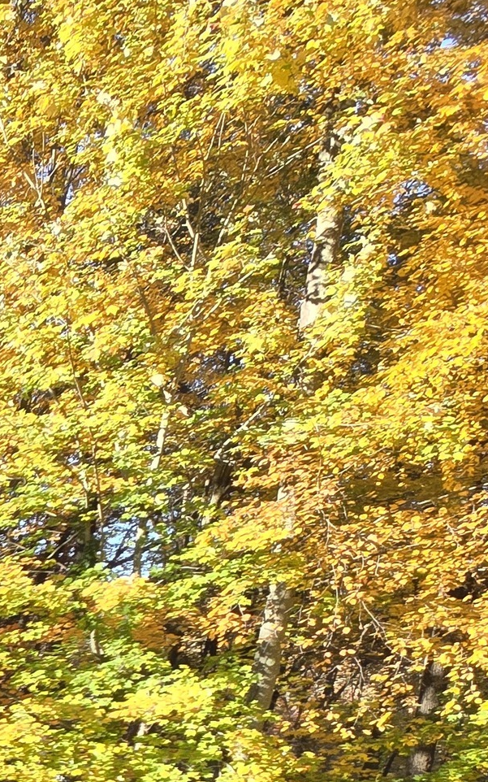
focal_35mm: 44
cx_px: -536
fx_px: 937
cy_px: 909
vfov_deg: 36.4
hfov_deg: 17.8
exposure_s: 1/256
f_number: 2.2
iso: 50
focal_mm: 2.2
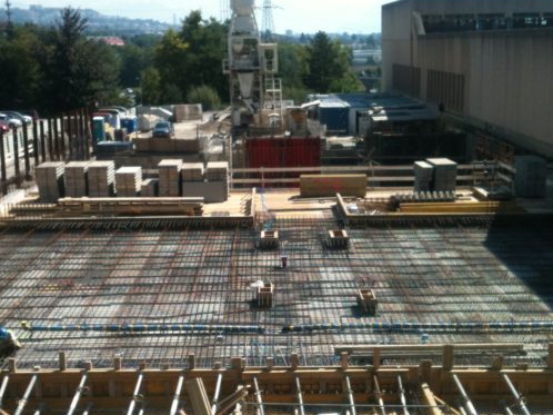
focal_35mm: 54
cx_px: 240
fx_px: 862
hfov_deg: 35.5
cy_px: 240
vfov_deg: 27.0
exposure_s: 1/1218
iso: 64
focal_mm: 3.85
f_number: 2.8
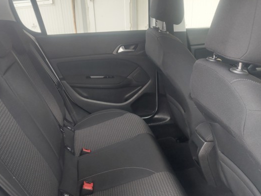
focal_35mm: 38
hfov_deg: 48.5
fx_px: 287
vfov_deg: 36.8
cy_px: 147
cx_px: 97
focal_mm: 5.23
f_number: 1.8
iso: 400
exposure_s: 1/33
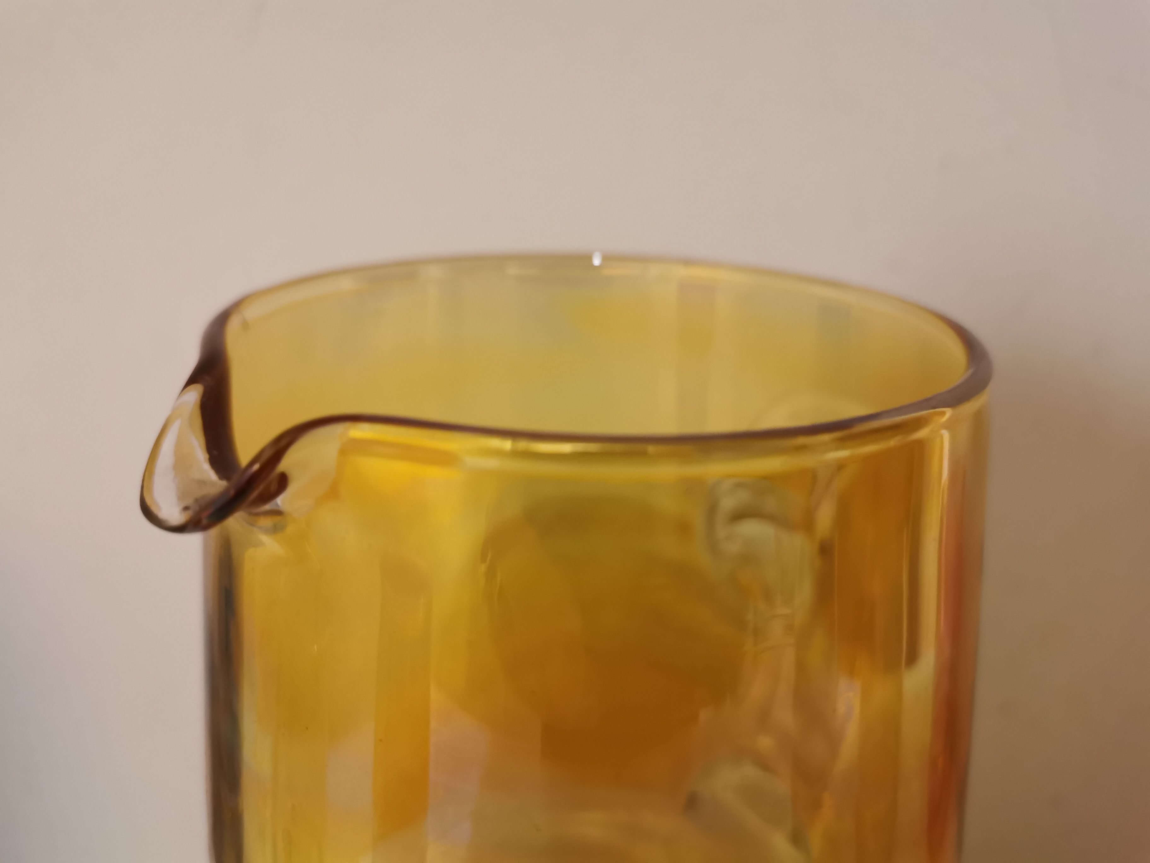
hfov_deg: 65.3
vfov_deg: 51.4
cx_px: 575
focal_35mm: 27
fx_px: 897
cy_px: 432
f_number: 1.8
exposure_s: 1/25
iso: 400
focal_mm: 5.58
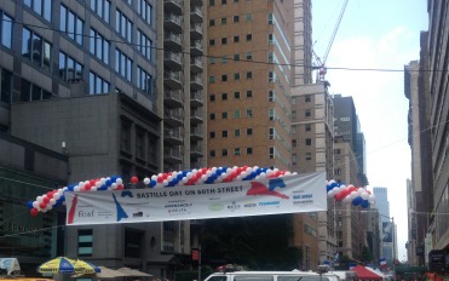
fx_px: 612
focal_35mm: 50
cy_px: 223
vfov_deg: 25.4
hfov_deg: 40.3
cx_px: 219
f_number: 2.4
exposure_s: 1/849
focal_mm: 4.28
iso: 50
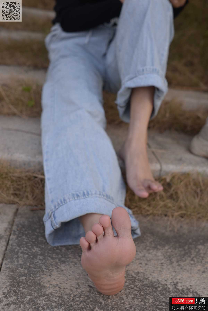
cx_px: 104
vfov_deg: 54.4
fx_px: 303
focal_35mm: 35
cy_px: 156
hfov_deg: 37.9
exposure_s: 1/100
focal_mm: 35
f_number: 5.6
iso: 125
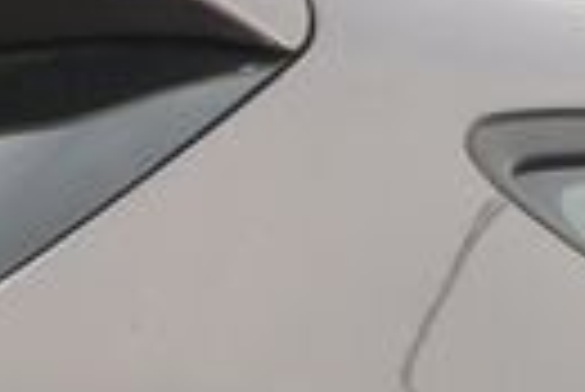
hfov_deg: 9.7
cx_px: 346
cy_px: 1322
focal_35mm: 212
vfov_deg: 5.9
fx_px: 3449
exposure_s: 1/250
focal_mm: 10
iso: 160
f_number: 6.3
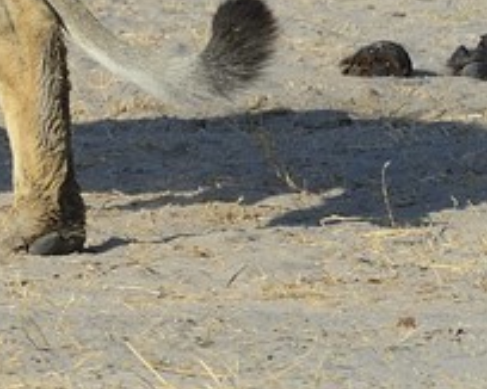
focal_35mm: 1622
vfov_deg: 1.0
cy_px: -776
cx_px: -1327
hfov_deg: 1.2
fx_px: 23367
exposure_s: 1/640
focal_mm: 220
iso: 400
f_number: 11
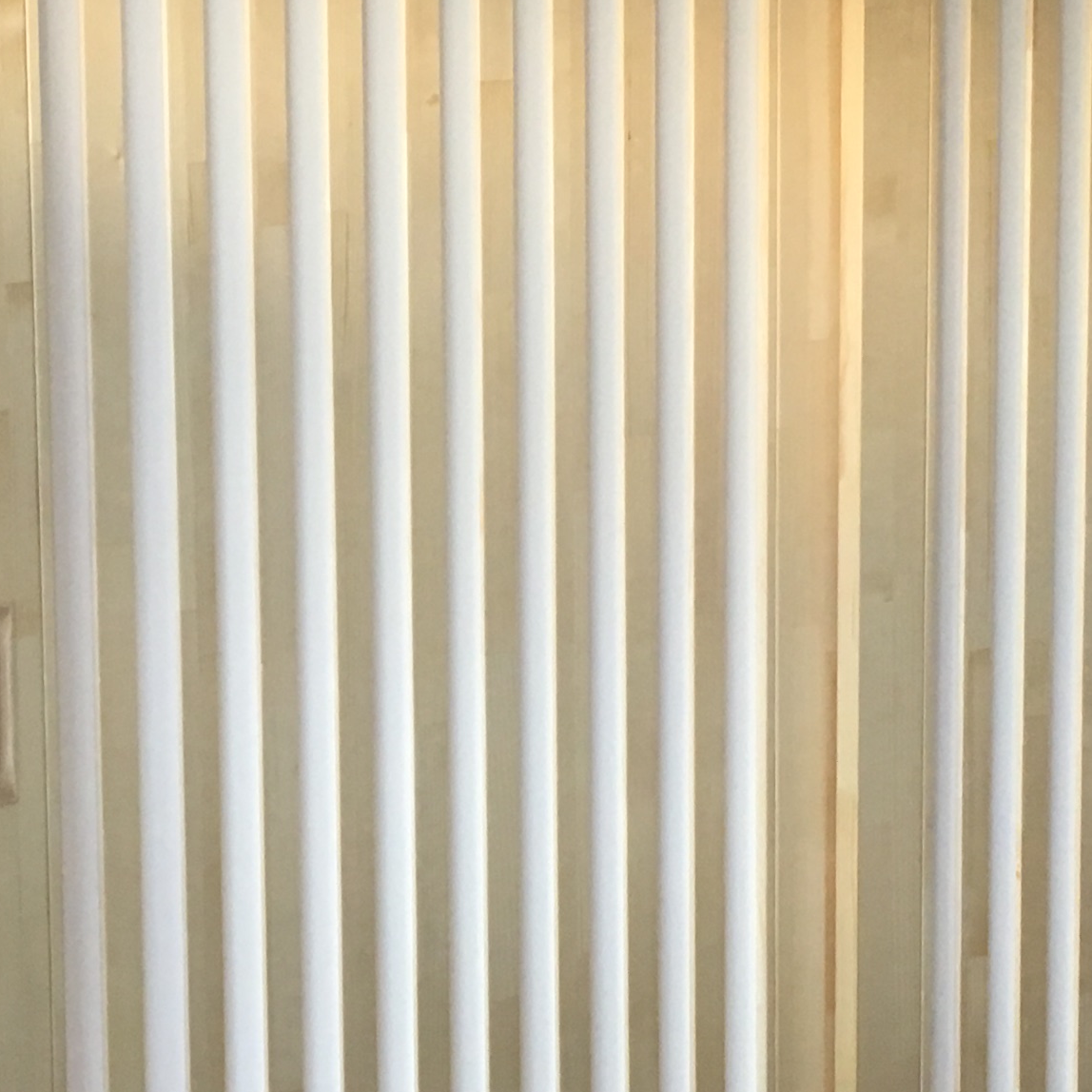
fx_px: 3212
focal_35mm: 90
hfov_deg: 19.3
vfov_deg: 19.2
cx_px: 526
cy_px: 322
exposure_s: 1/30
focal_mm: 4.15
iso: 100
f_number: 2.2
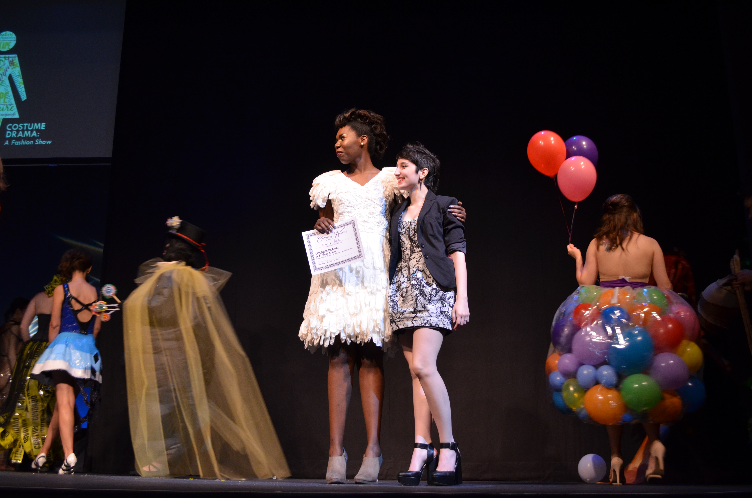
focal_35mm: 36
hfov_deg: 53.2
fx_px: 750
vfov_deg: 36.7
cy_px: 249
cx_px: 376
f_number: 4
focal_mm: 24
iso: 800
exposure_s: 1/40
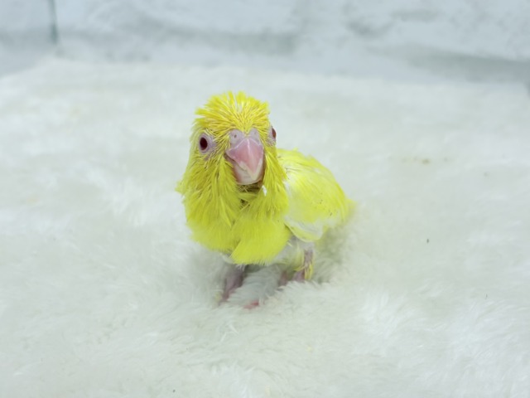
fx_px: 796
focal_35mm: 52
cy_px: 199
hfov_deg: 36.8
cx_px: 265
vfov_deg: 28.0
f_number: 1.6
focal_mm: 5.96
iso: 50
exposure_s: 1/100
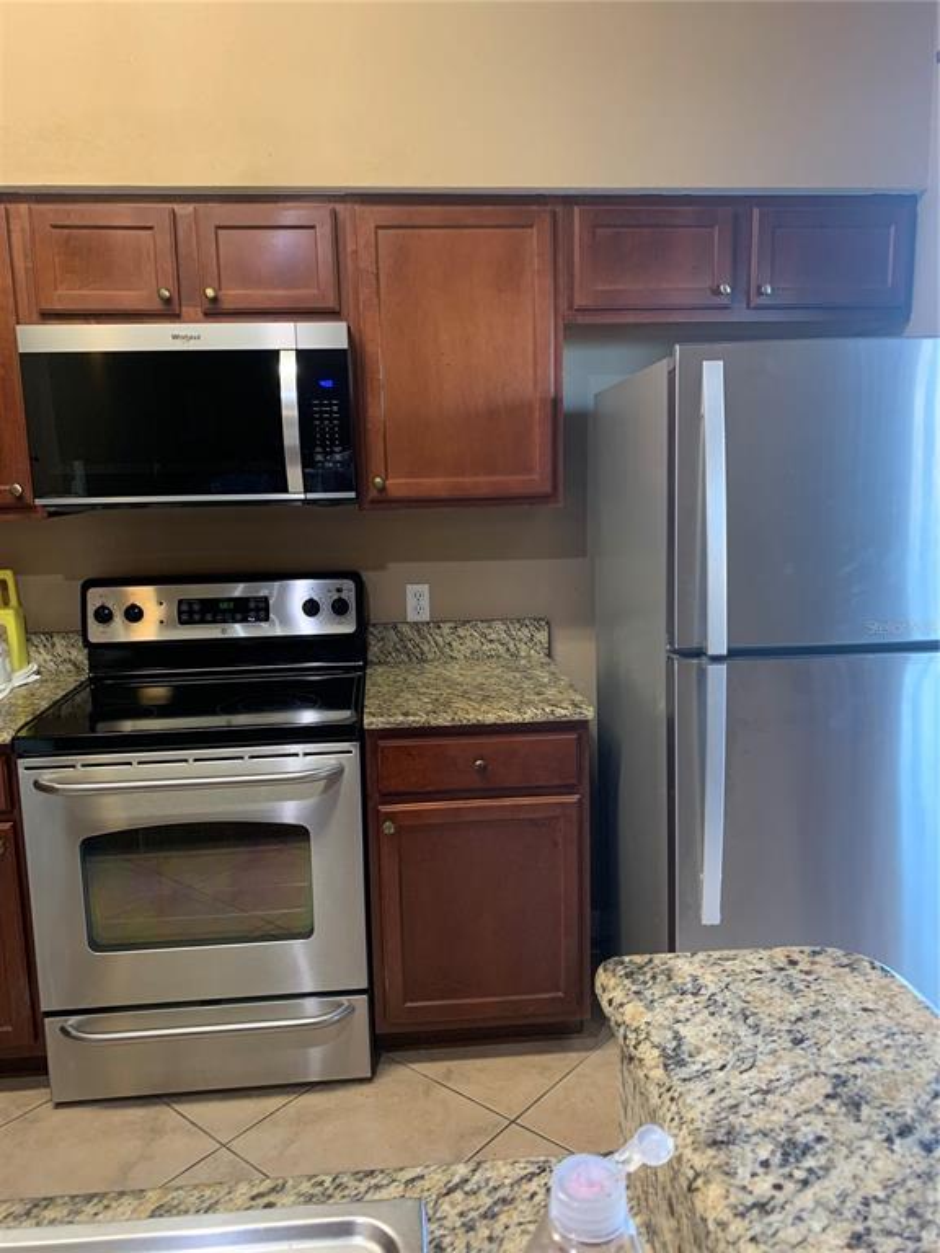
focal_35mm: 26
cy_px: 626
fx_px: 941
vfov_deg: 67.3
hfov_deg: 53.1
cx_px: 470
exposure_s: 1/60
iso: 320
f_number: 1.8
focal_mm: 4.25
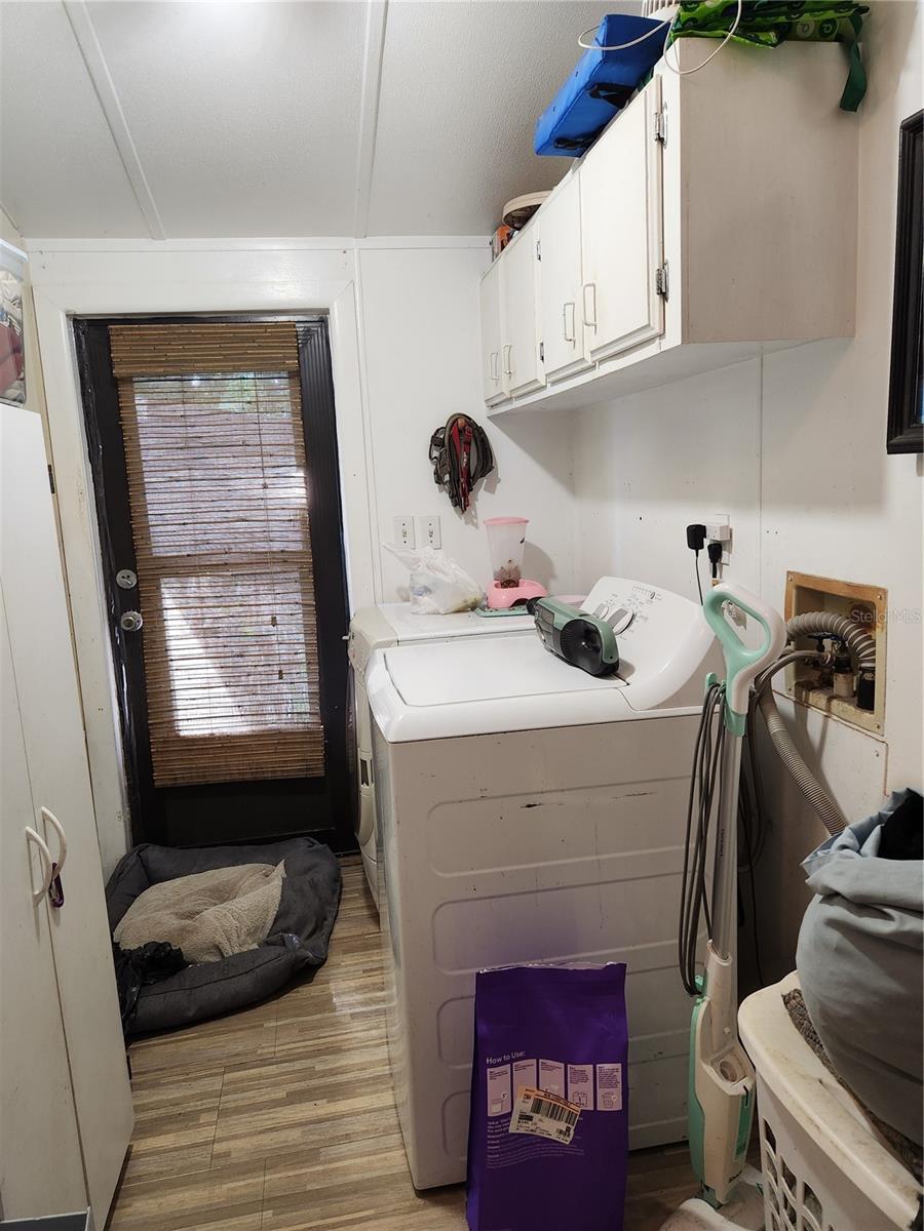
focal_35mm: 23
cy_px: 616
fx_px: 819
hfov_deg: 58.9
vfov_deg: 73.9
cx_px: 462
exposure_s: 1/120
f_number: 1.8
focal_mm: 5.4
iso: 320
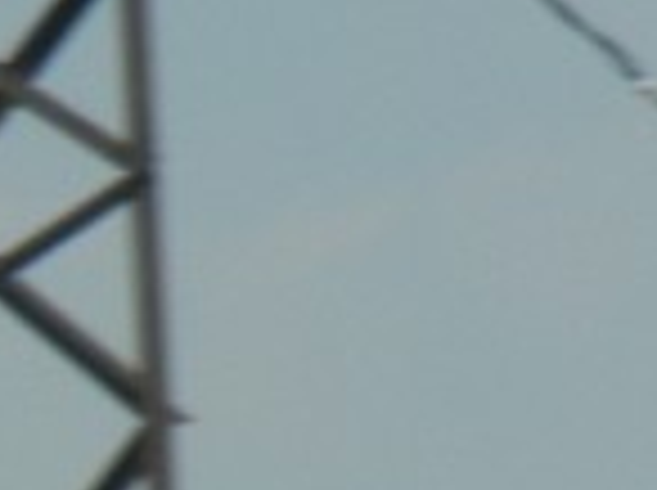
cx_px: -806
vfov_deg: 0.8
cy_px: 1074
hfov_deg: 1.1
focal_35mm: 1840
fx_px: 34865
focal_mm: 47.2
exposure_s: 1/715
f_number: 5.1
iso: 160
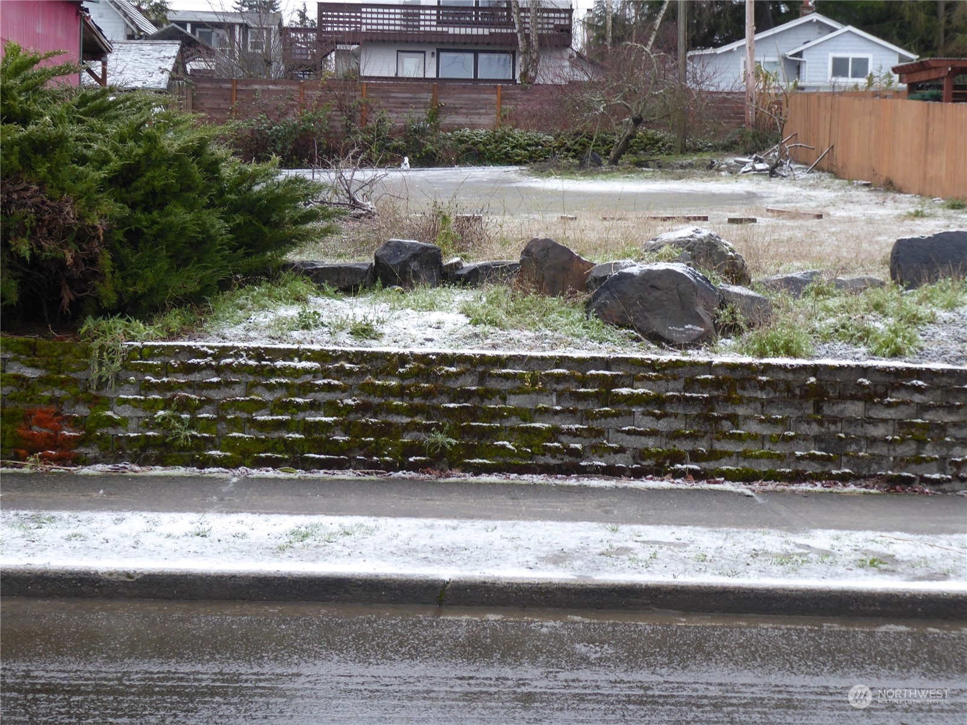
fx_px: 2207
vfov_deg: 18.7
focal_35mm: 79
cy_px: 362
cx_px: 484
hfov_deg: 24.7
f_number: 4.6
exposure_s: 1/60
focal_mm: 13.2
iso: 100
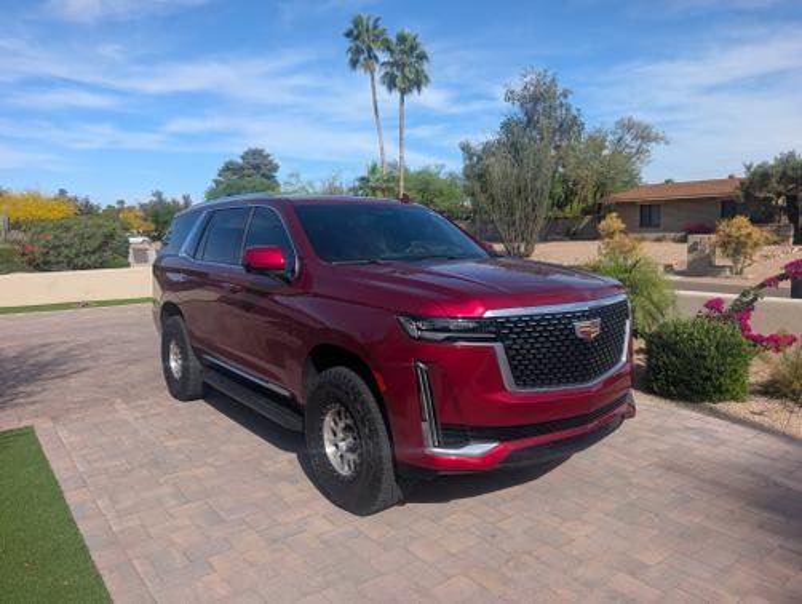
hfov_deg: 71.5
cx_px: 401
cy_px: 302
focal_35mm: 24
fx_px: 557
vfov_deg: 56.9
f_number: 1.68
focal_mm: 6.9
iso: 21
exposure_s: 1/1011
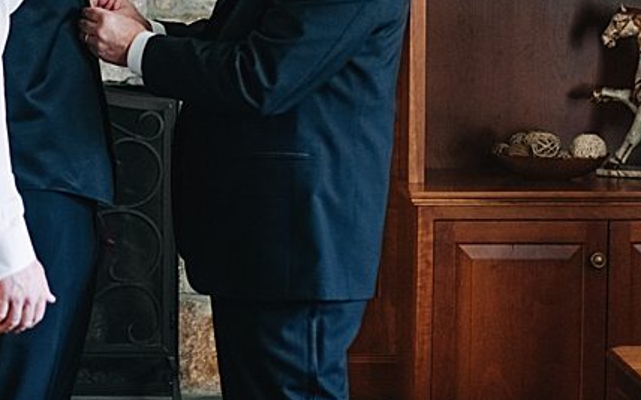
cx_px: 34
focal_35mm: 112
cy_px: 64
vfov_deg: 11.6
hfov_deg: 18.2
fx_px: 1956
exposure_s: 1/320
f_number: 1.8
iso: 800
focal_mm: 50
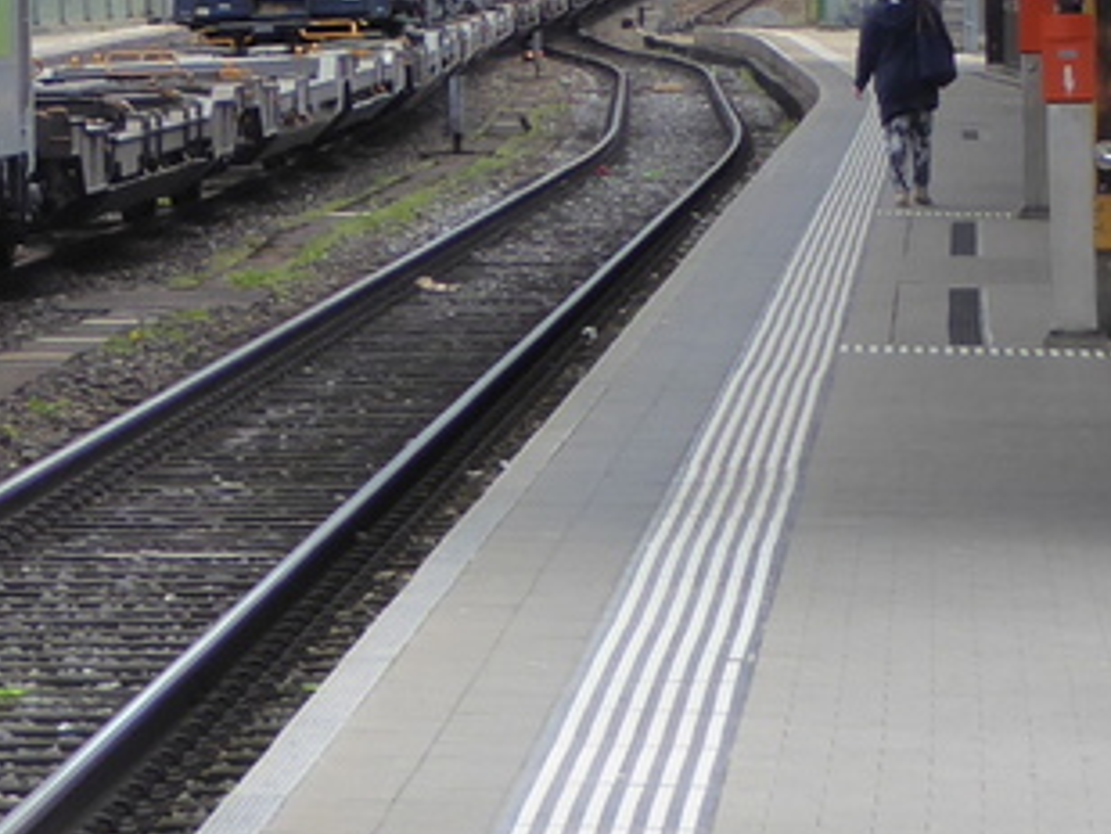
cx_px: -978
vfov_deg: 4.2
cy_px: -115
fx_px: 11334
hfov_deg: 5.5
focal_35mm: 353
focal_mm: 15
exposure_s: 1/160
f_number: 4.8
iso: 125
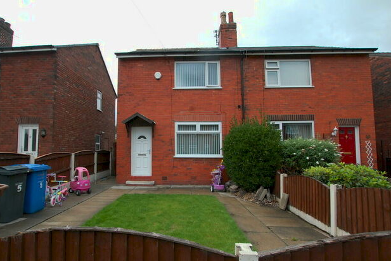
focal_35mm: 17
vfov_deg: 70.5
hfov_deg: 92.8
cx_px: 172
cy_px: 136
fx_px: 185
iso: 400
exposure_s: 1/250
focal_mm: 10
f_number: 8
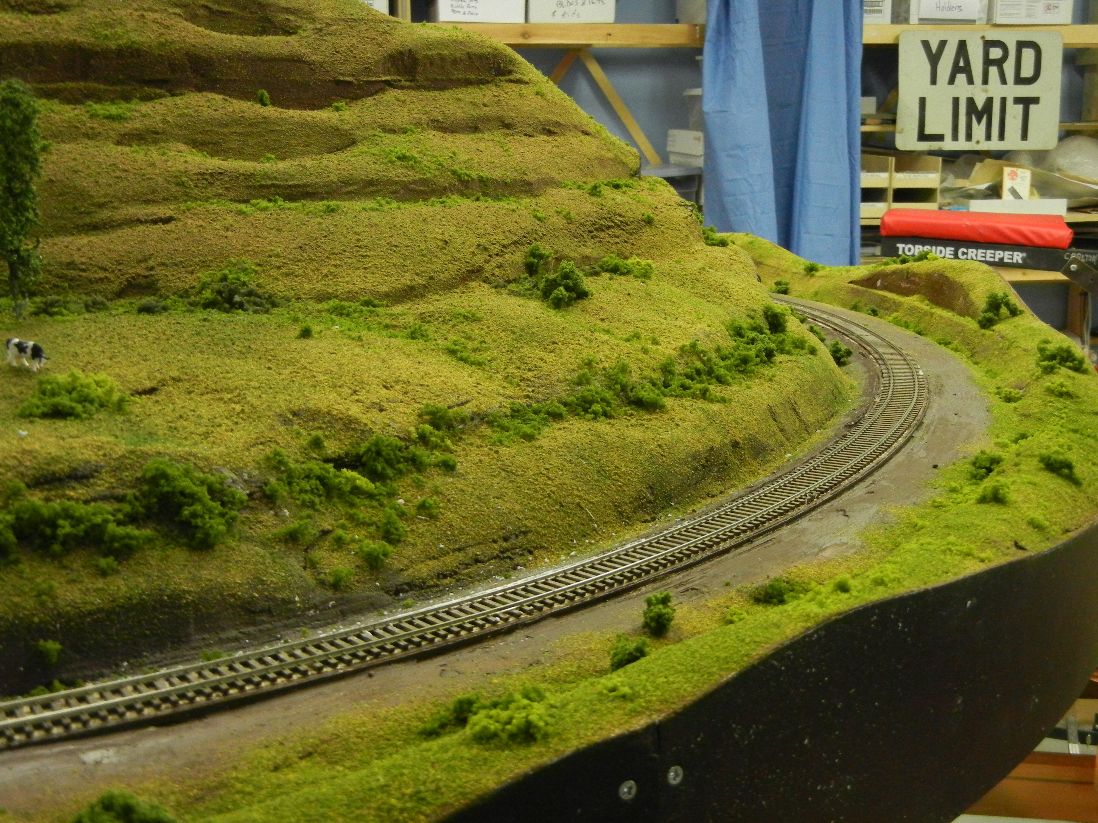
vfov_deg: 32.2
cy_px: 412
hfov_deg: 42.1
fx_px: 1427
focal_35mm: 45
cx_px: 549
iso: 800
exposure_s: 1/60
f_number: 3.8
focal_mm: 8.1
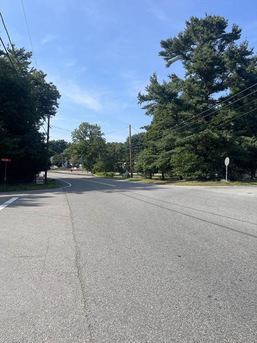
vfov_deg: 69.4
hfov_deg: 54.9
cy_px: 172
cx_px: 128
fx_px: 247
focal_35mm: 25
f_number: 1.6
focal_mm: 5.1
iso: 32
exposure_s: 1/2857
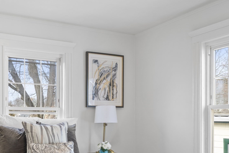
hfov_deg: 42.8
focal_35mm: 45
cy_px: 120
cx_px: 68
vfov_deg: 29.3
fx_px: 286
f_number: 7.1
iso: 320
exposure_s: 1/6
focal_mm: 24.5
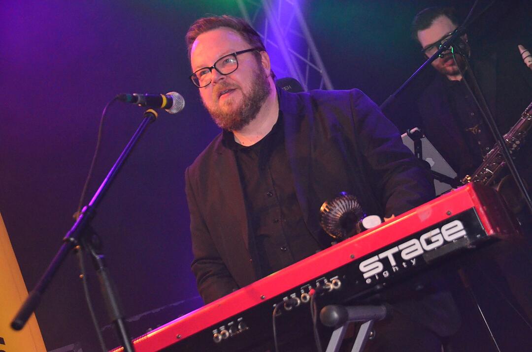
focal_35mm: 69
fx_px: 1018
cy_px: 176
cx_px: 266
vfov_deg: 19.7
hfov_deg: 29.3
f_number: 5.6
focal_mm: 46
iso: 3200
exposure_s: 1/250
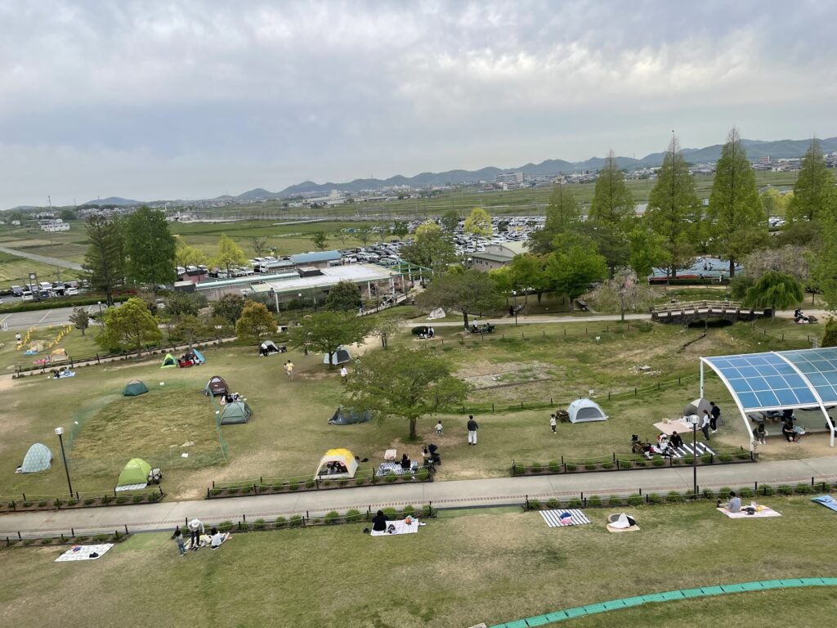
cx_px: 418
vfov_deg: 53.1
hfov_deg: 67.3
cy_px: 314
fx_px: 629
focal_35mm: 26
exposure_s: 1/1114
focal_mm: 4.2
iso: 32
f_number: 1.6
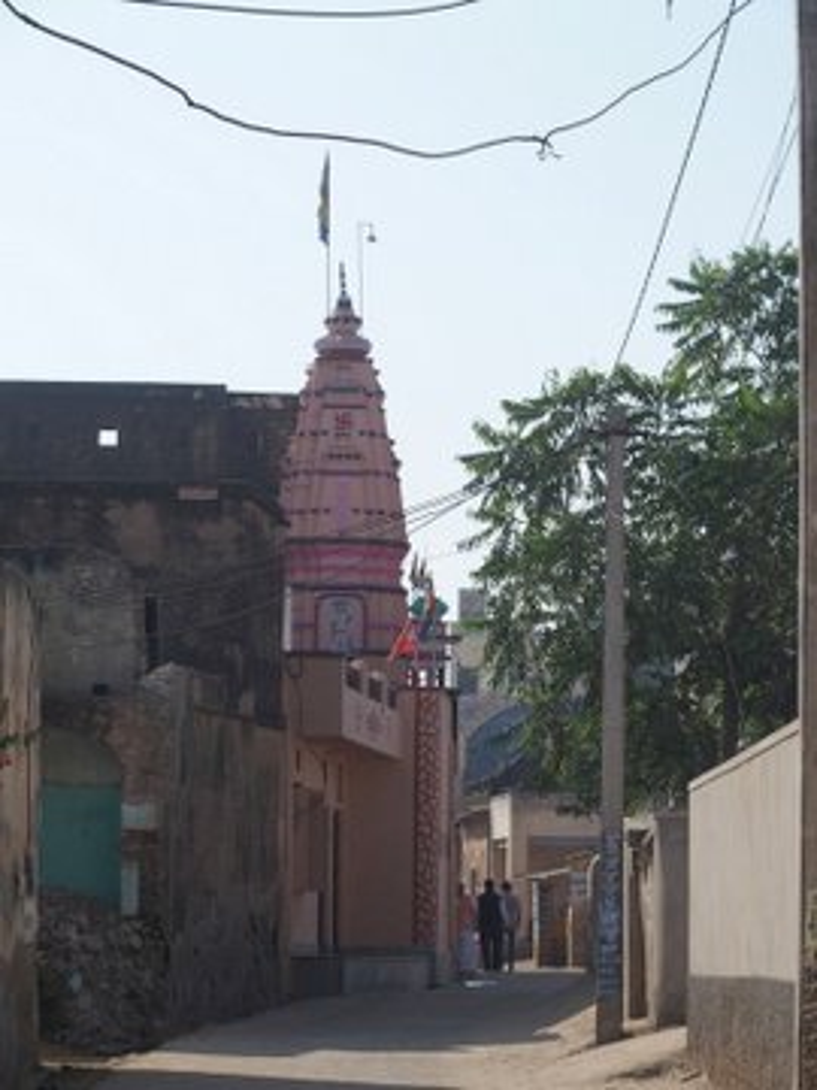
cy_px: 545
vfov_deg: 15.9
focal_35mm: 124
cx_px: 408
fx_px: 3902
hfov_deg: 12.0
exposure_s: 1/800
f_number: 5
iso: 100
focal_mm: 26.2
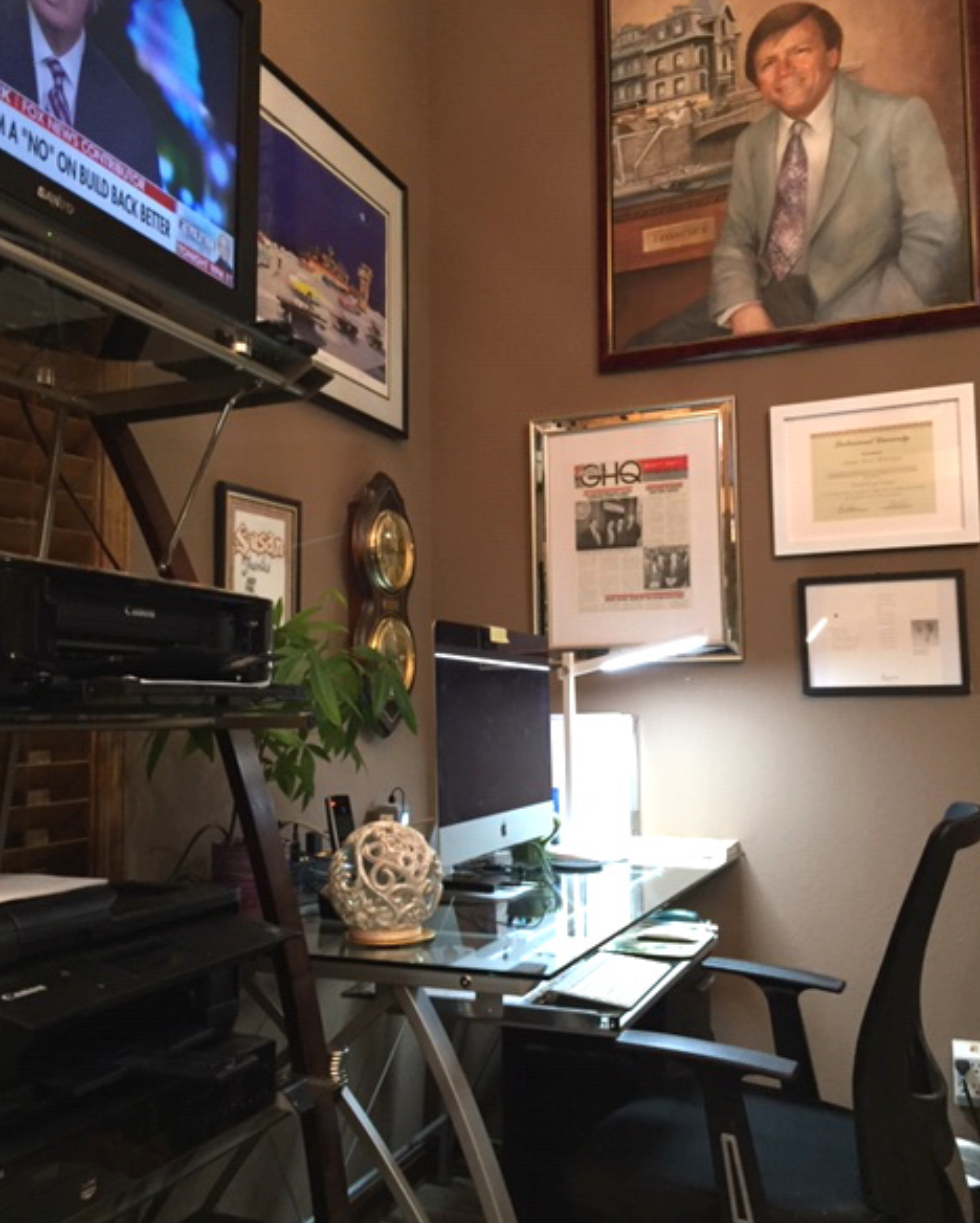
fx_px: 1123
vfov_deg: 57.1
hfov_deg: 47.2
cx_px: 482
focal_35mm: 31
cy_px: 609
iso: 200
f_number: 2.2
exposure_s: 1/30
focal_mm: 4.15
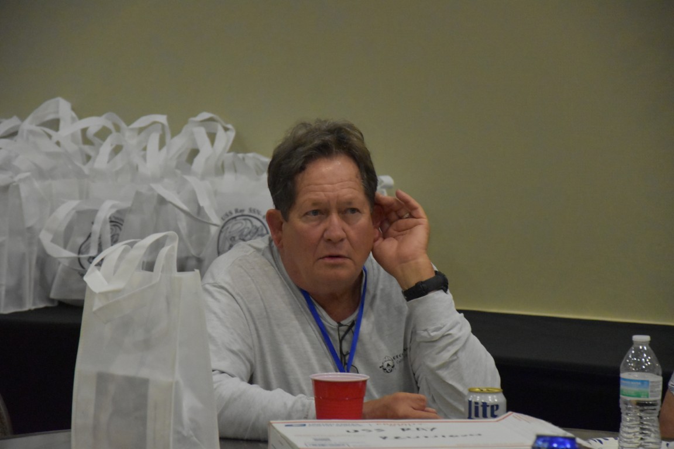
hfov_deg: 13.0
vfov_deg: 8.7
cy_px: 224
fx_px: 2949
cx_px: 337
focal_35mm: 158
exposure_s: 1/125
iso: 6400
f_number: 5.6
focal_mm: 105
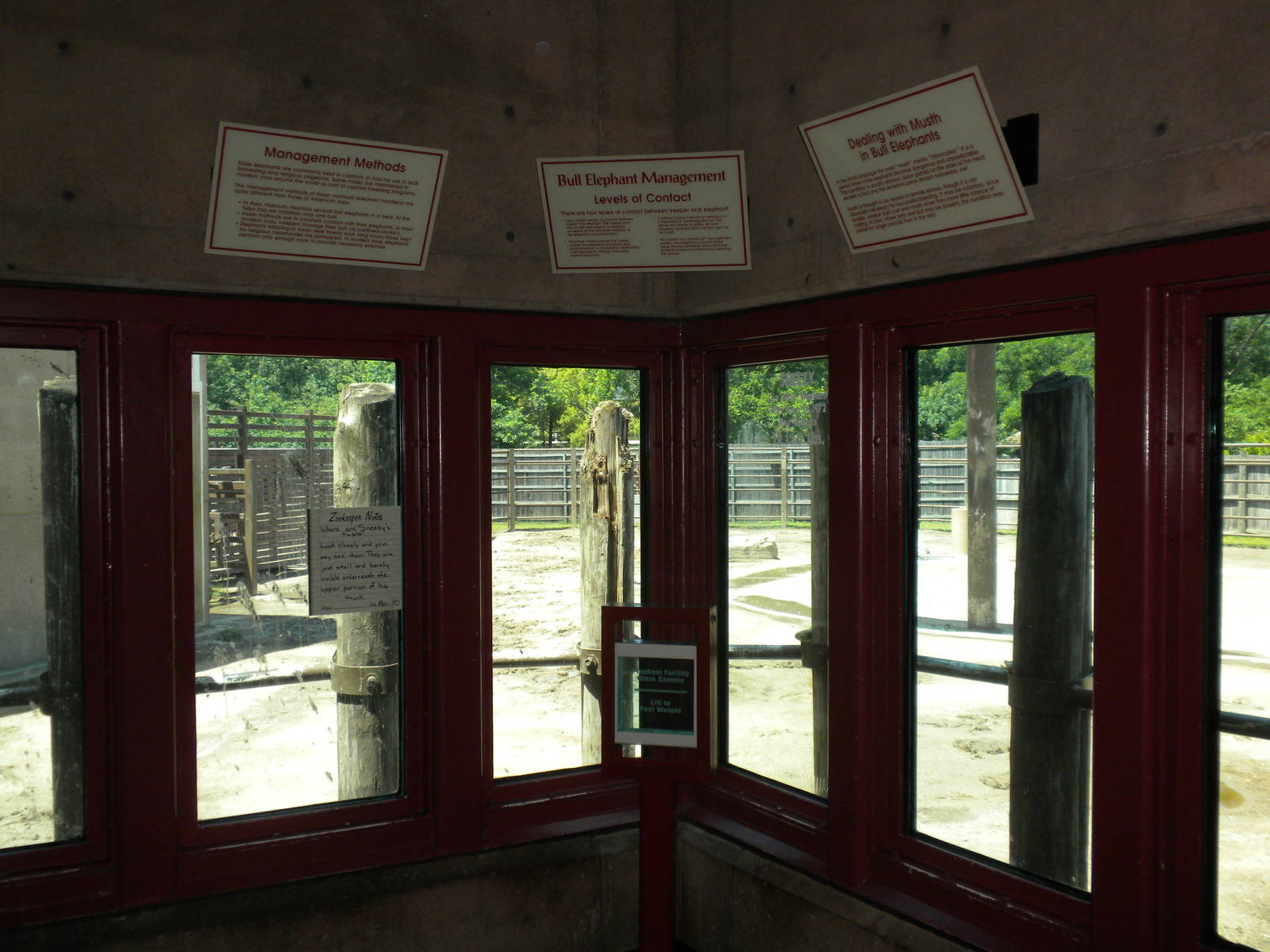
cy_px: 476
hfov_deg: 50.1
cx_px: 635
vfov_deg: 38.7
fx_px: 1357
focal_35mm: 37
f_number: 3.5
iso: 90
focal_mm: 6.6
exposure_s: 1/252
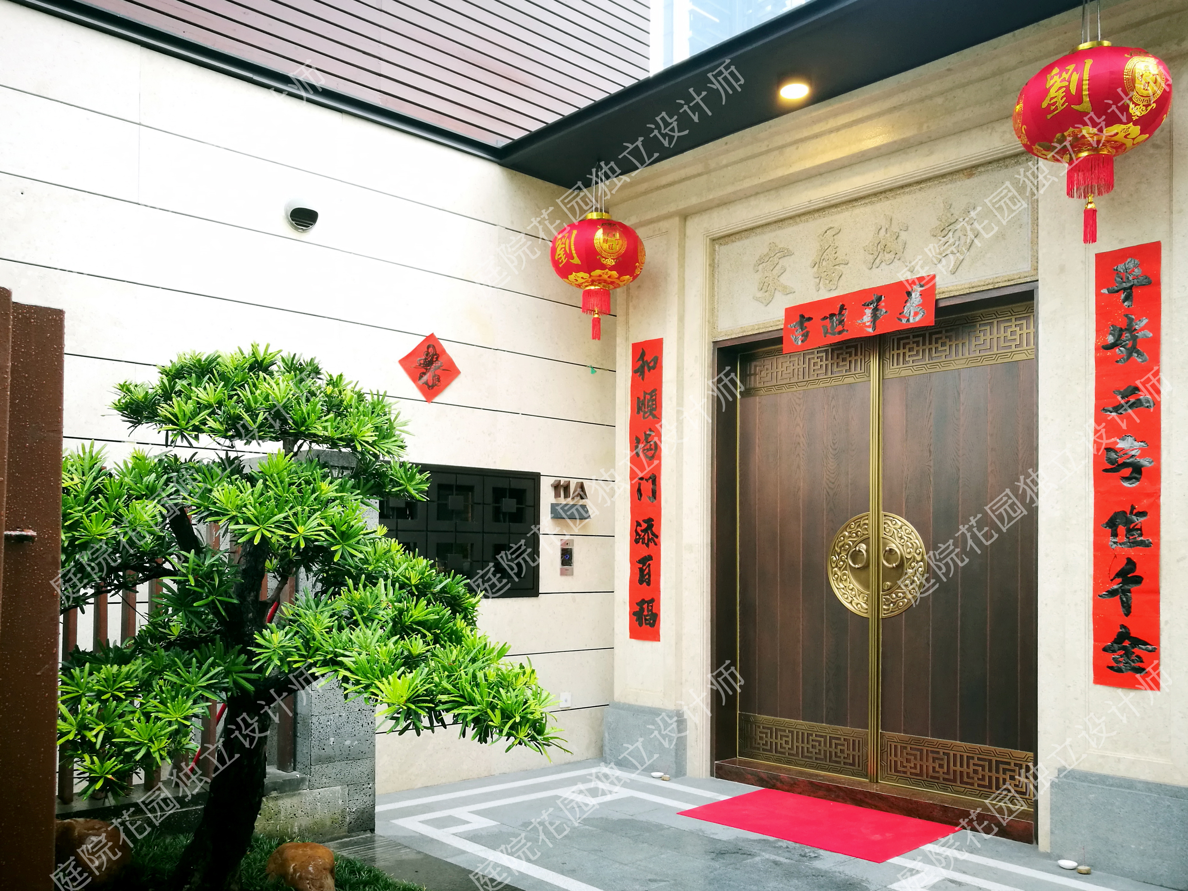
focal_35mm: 27
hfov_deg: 65.3
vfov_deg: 51.4
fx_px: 927
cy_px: 446
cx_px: 594
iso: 50
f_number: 2.2
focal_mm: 4.5
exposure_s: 1/203
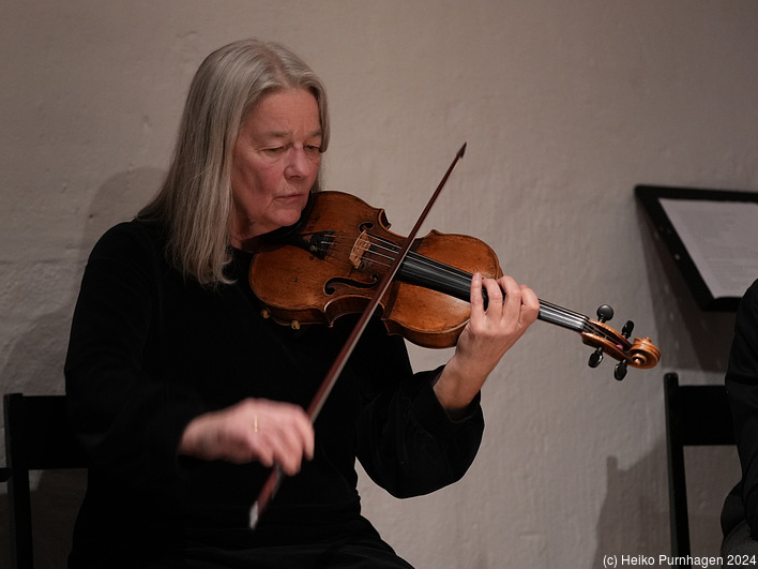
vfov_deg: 17.0
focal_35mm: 87
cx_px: 335
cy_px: 285
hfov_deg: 22.5
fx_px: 1905
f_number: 2.8
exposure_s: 1/50
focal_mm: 80
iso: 6400
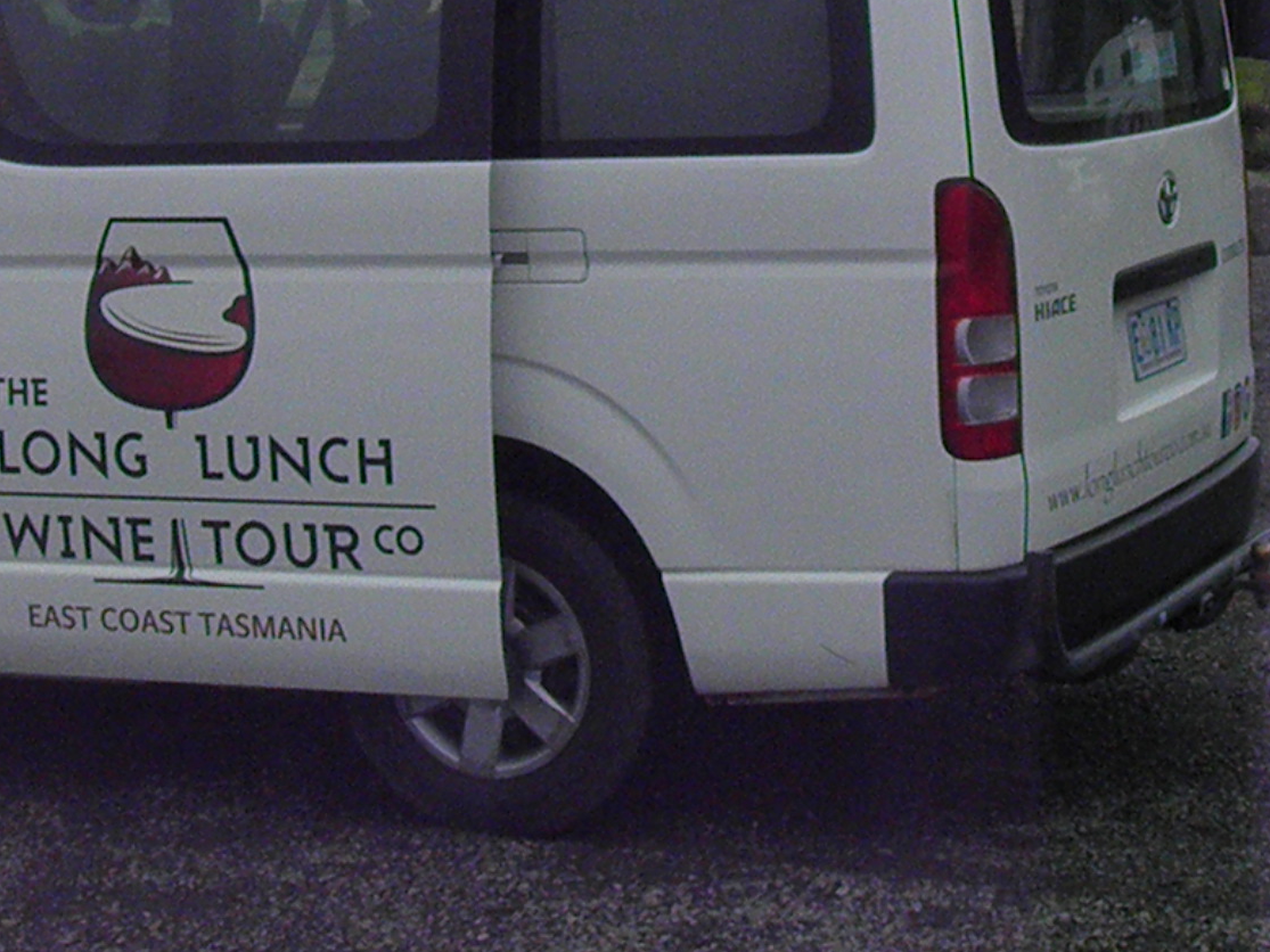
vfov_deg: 16.2
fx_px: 3302
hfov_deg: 21.7
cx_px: 819
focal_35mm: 90
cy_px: 93
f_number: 7.8
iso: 500
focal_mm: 8.9
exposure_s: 1/1250
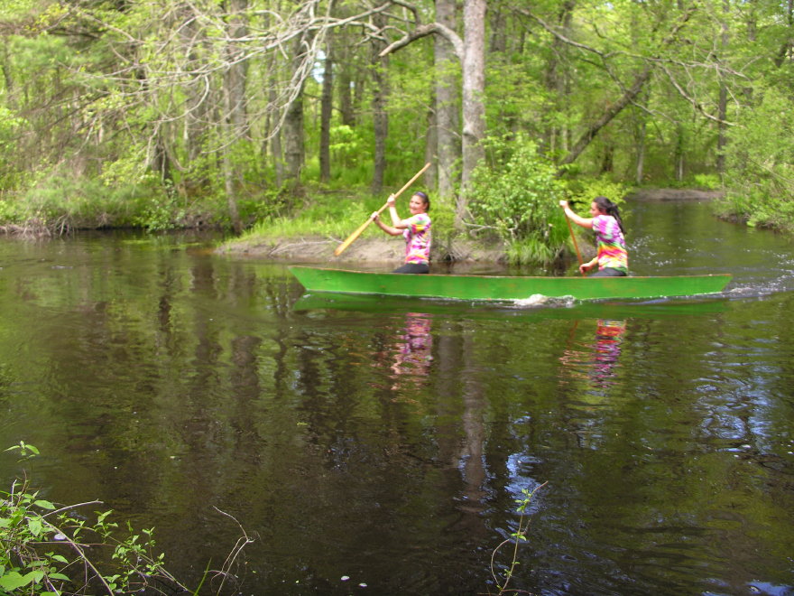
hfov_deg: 52.6
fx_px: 803
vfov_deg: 40.7
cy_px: 298
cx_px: 397
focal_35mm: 35
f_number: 2.8
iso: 50
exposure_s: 1/125
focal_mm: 8.9
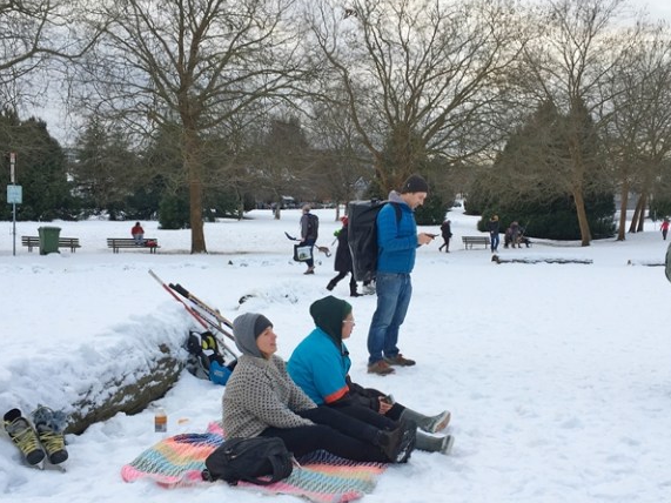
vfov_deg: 36.7
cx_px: 350
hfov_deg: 47.9
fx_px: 756
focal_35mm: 39
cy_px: 296
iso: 25
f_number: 2.2
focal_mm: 4.15
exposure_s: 1/120
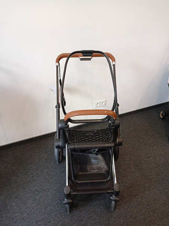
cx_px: 84
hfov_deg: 48.2
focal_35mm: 29
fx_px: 189
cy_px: 113
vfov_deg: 61.7
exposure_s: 1/50
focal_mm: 4.7
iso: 575
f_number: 1.79
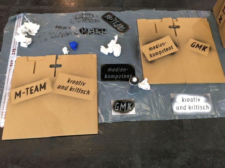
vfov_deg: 48.2
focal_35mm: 29
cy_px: 84
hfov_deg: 61.7
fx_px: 188
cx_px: 112
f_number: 2.2
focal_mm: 4.15
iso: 125
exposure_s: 1/33
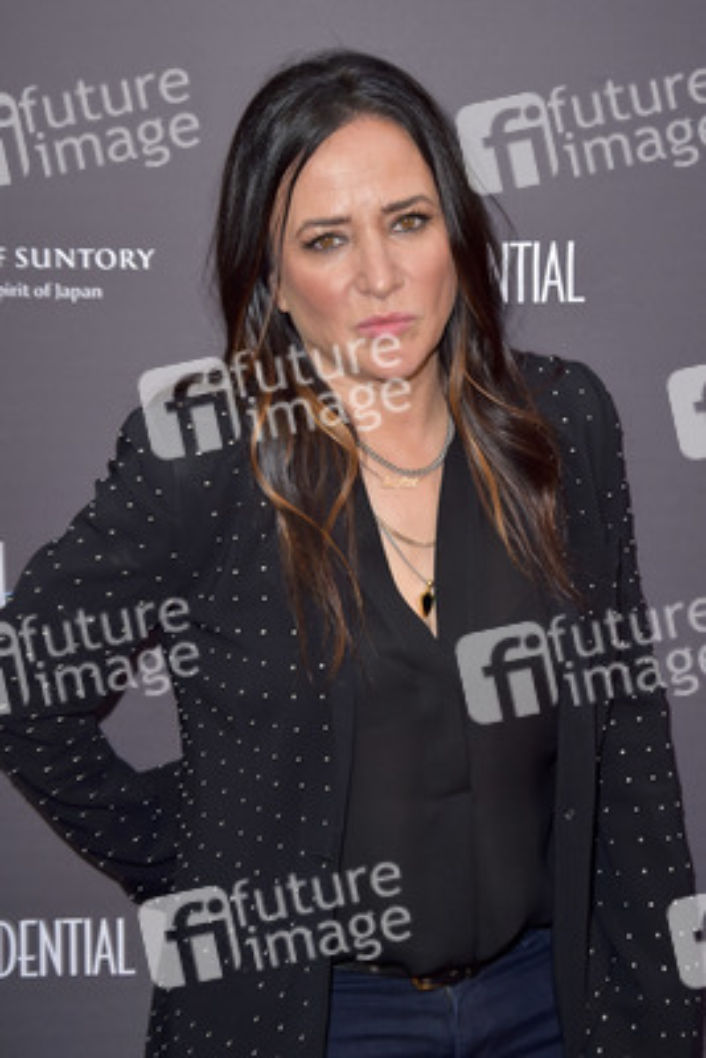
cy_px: 529
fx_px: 2410
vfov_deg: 24.8
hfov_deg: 16.7
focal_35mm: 82
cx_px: 353
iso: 160
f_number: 7.1
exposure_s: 1/250
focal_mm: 82
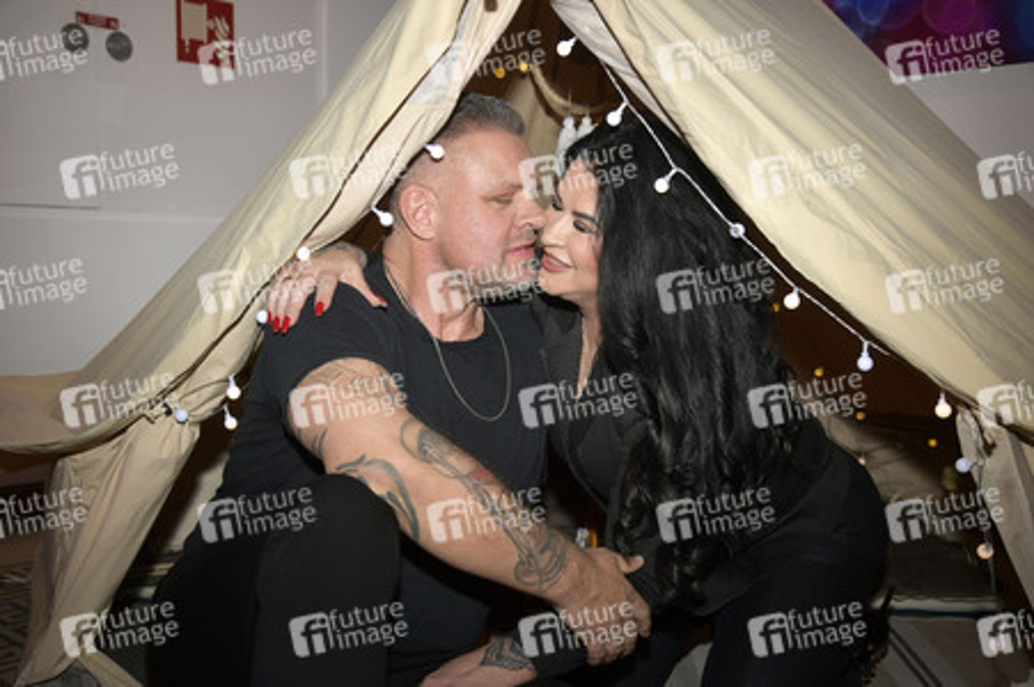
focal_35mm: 38
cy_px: 344
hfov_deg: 50.7
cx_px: 517
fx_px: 1091
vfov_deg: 35.0
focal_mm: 38
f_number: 6.3
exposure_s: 1/250
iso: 640
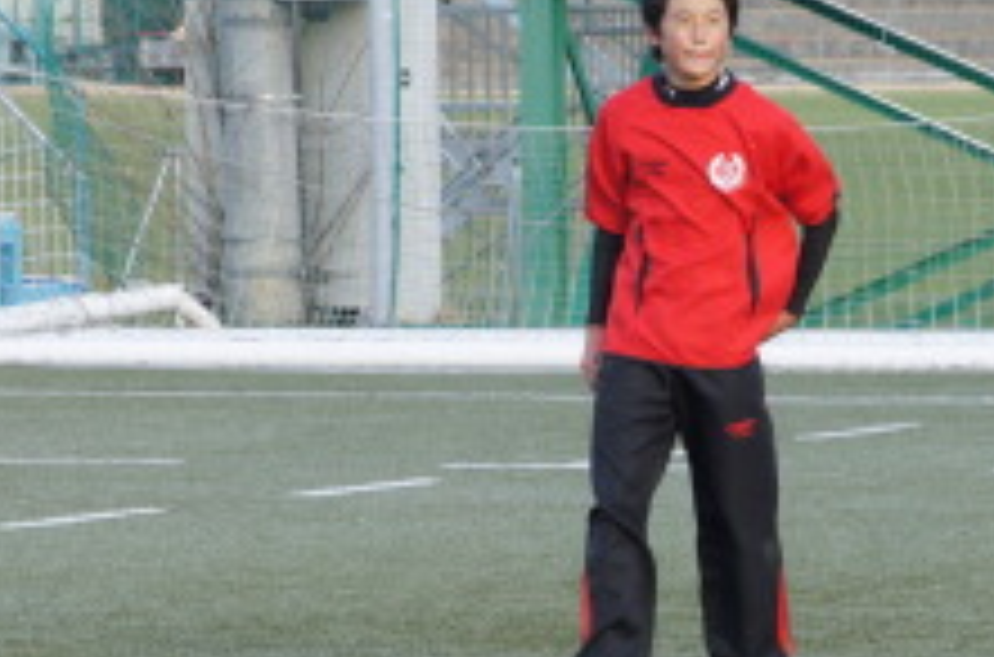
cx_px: 733
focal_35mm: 391
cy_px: 369
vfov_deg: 3.5
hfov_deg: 5.3
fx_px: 10769
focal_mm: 115
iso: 400
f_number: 9
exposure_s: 1/160
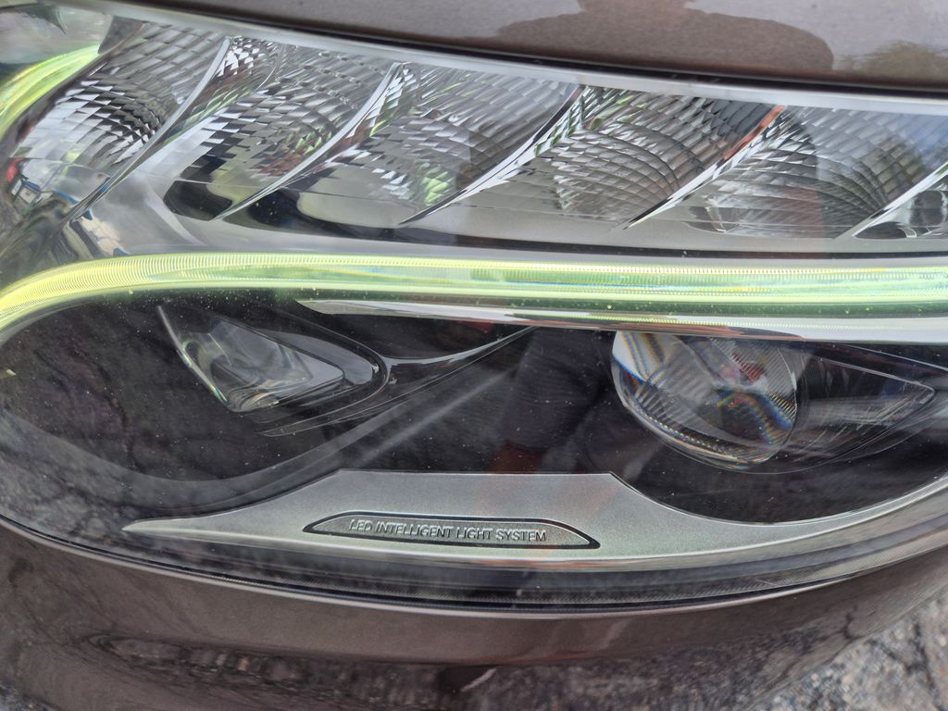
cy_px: 356
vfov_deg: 58.9
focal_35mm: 23
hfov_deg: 73.9
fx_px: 630
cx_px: 474
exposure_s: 1/868
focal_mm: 5.4
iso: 25
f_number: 1.8
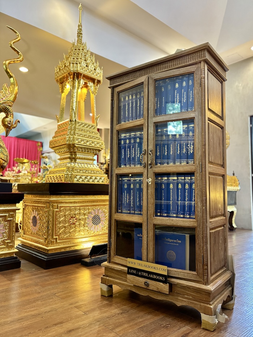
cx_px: 126
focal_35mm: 26
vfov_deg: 67.3
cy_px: 168
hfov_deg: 53.1
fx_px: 253
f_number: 1.6
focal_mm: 5.96
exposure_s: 1/50
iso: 250
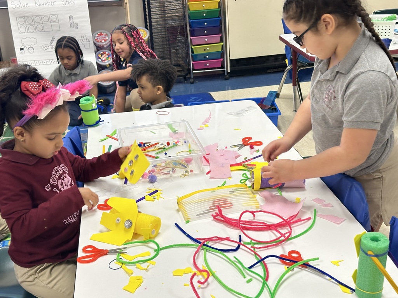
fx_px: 552
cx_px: 199
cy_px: 149
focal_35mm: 48
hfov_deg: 39.7
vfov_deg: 30.3
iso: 125
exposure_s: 1/60
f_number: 1.78
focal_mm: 6.86
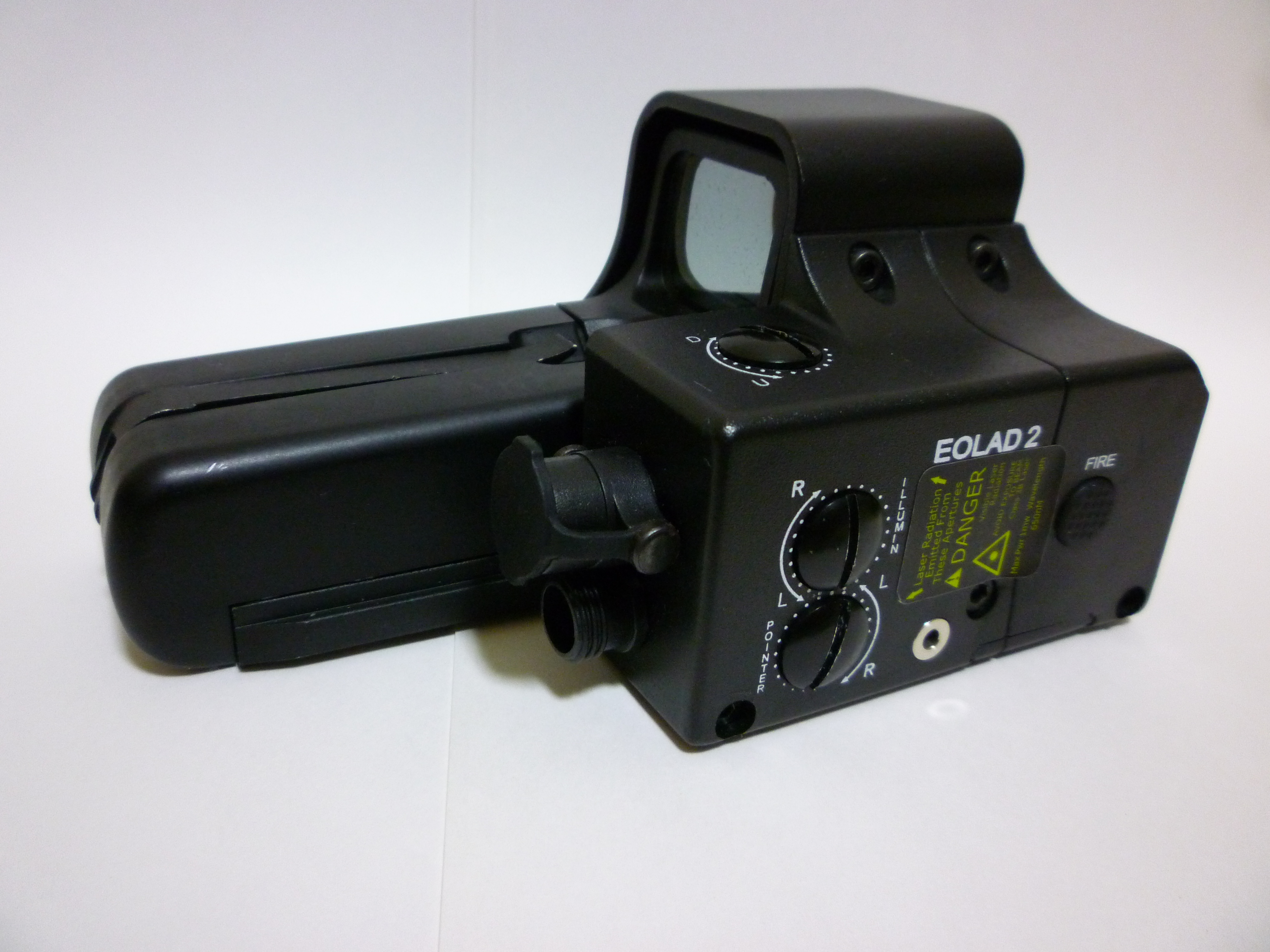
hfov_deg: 61.7
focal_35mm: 29
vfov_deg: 48.2
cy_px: 476
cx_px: 635
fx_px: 1064
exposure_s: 1/13
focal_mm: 5.2
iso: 400
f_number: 3.3
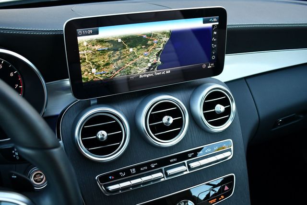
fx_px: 307
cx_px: 154
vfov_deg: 36.9
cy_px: 102
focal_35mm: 36
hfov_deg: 53.1
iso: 800
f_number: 3.5
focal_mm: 18
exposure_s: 1/200
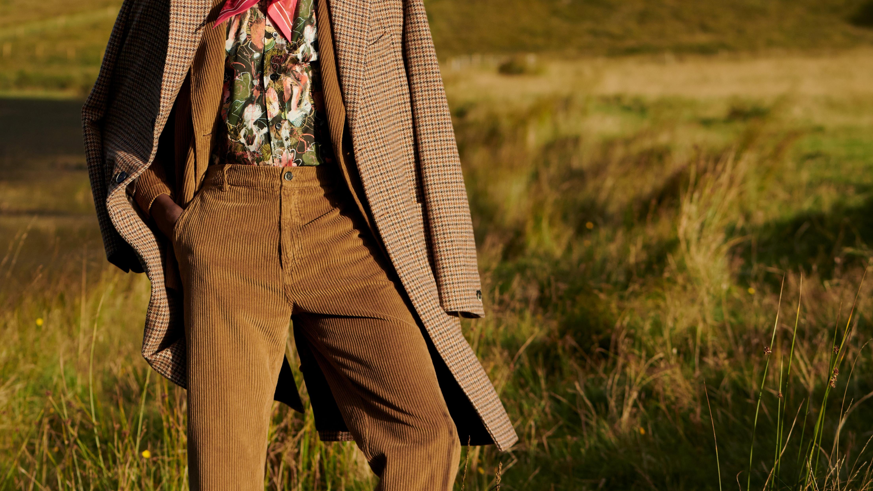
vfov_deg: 7.5
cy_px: 277
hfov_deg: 13.3
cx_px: 253
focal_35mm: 161
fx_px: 3727
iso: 200
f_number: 5.6
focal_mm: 85
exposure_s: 1/1600
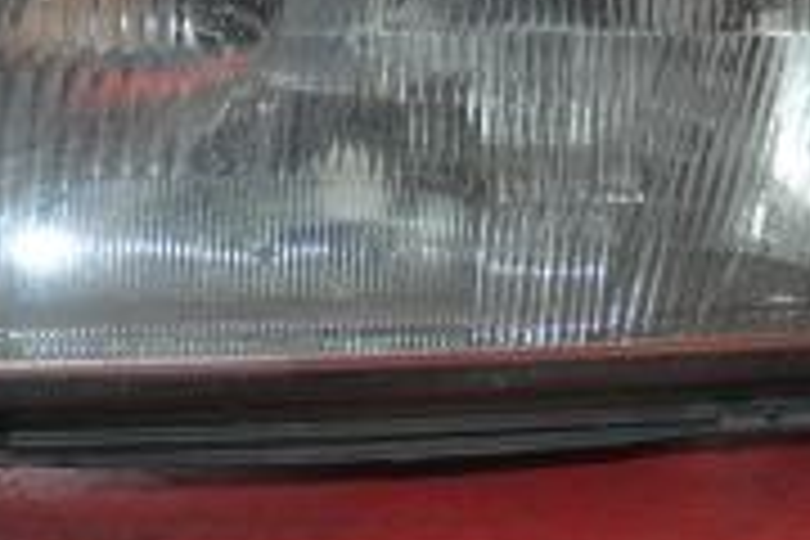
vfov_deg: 10.9
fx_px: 2812
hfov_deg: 16.4
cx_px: 364
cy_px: 63
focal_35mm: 125
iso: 500
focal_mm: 30
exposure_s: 1/60
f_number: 4.2
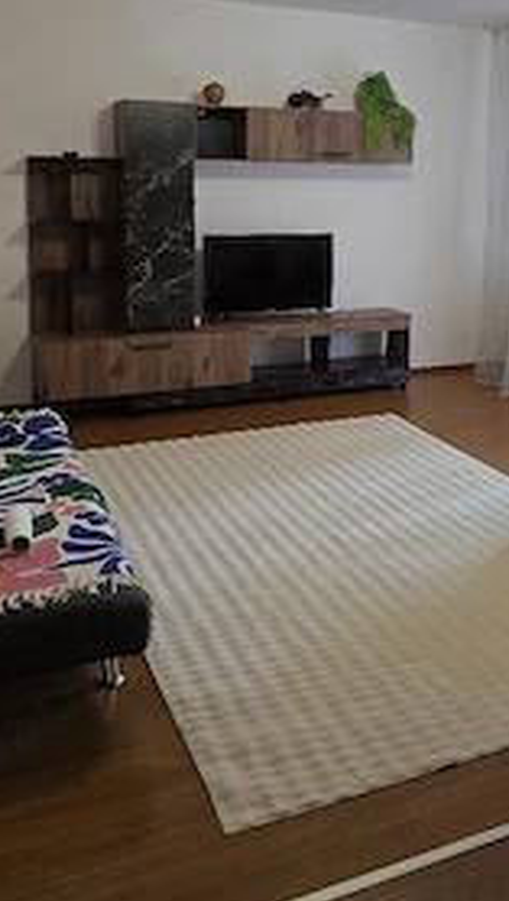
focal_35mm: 36
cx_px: 321
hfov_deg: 32.8
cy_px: 279
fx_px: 861
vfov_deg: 53.8
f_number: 1.7
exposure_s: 1/101
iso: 400
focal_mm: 6.3
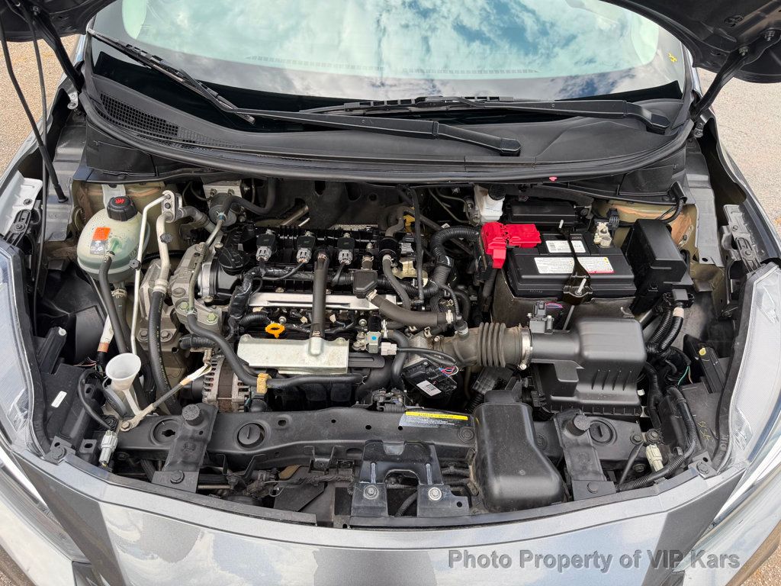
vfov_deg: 56.8
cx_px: 390
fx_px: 541
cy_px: 293
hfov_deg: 71.6
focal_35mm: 24
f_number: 1.78
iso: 100
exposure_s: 1/660
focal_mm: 6.76
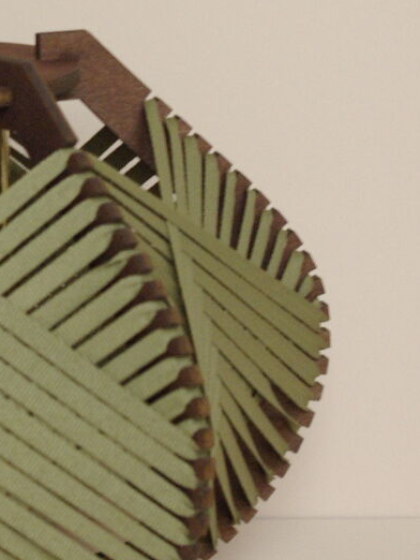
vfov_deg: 8.7
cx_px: -159
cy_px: 241
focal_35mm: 227
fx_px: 3664
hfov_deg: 6.5
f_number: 5.6
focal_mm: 45
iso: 1000
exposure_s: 1/50
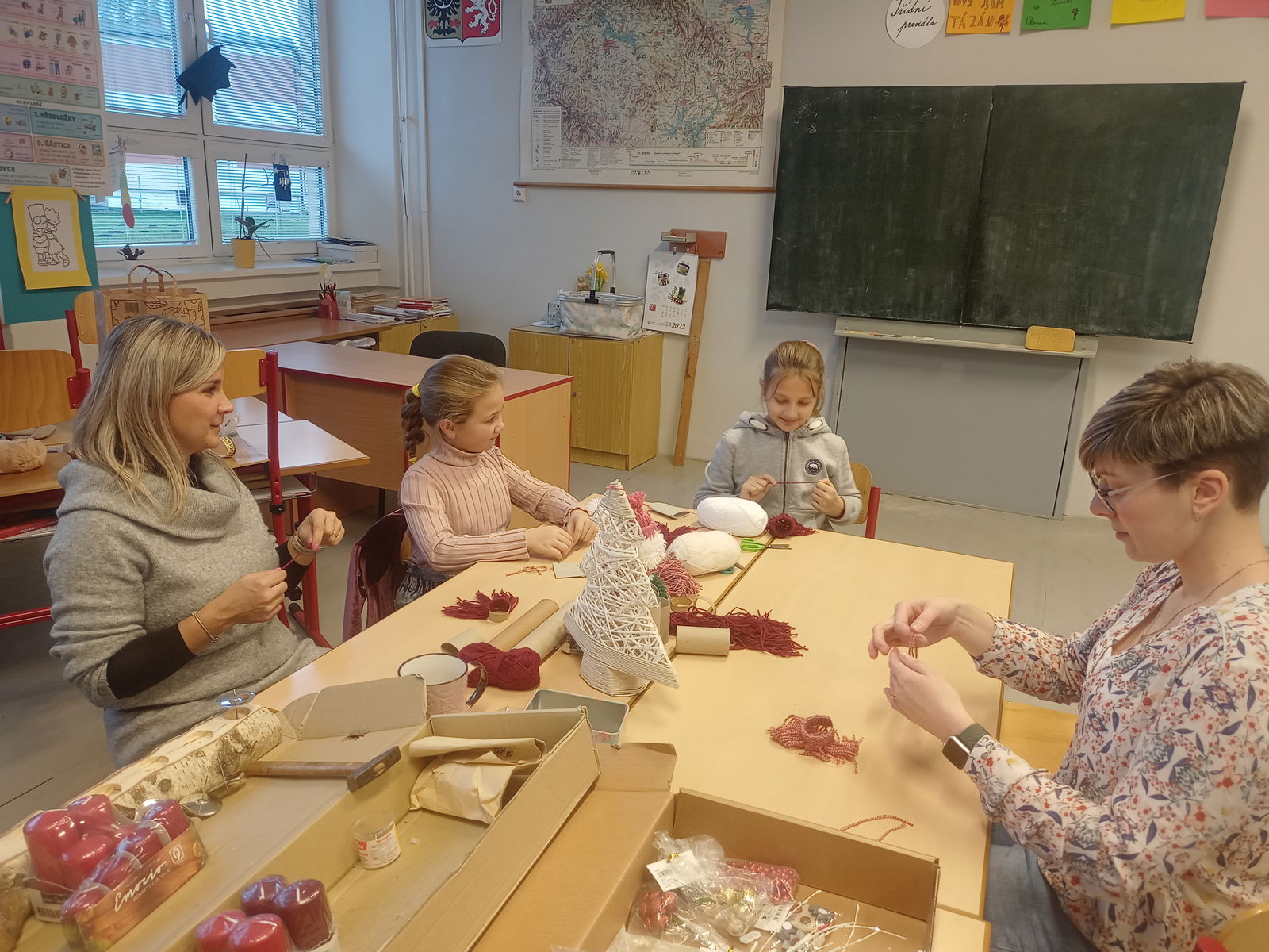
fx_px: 1026
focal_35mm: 28
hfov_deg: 63.4
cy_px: 476
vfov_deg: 49.7
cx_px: 634
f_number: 1.79
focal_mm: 4.71
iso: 174
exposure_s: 1/50
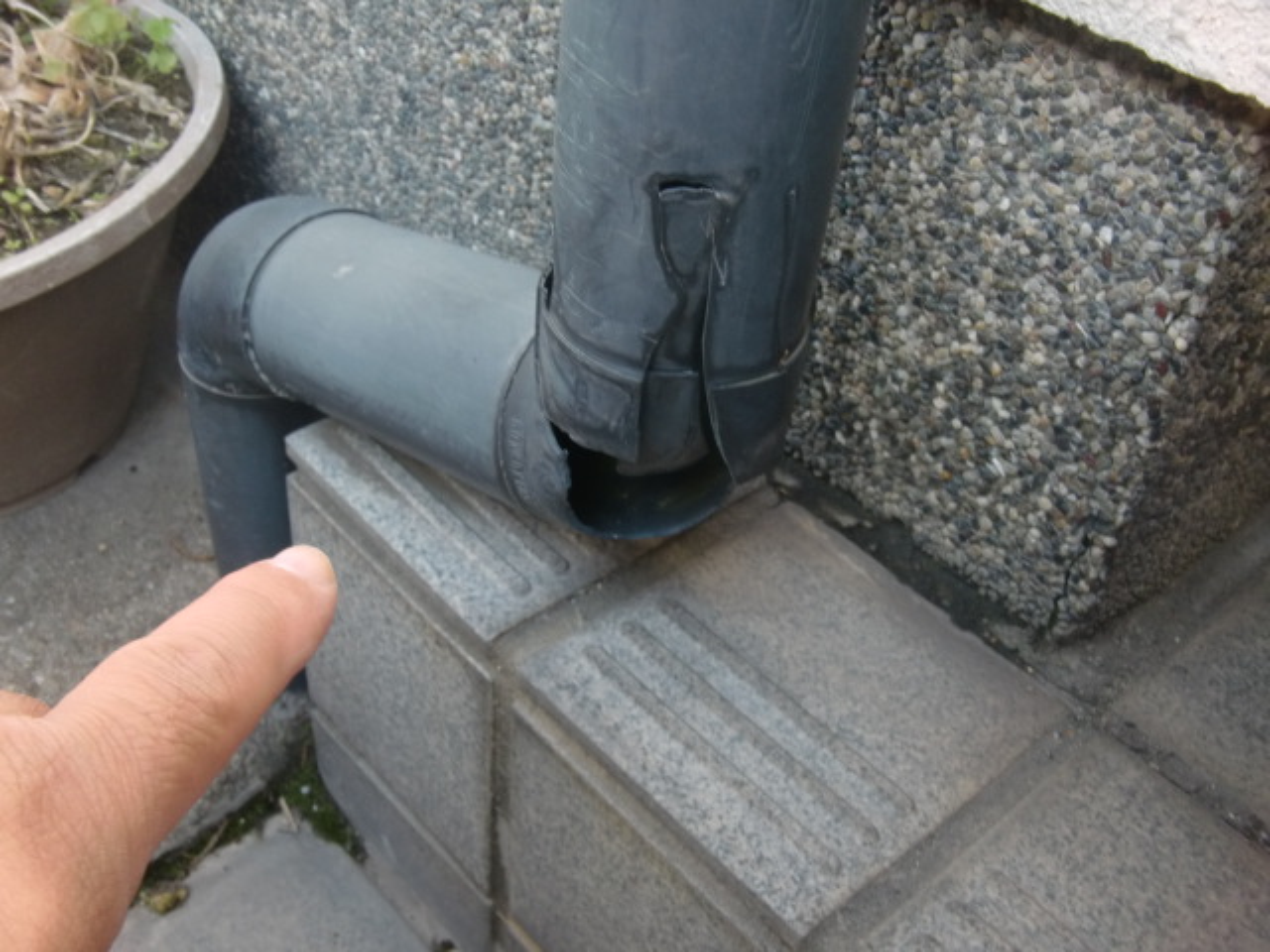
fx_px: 1394
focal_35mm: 38
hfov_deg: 49.0
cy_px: 476
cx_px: 635
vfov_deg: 37.7
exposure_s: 1/60
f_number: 3.9
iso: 100
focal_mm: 6.66
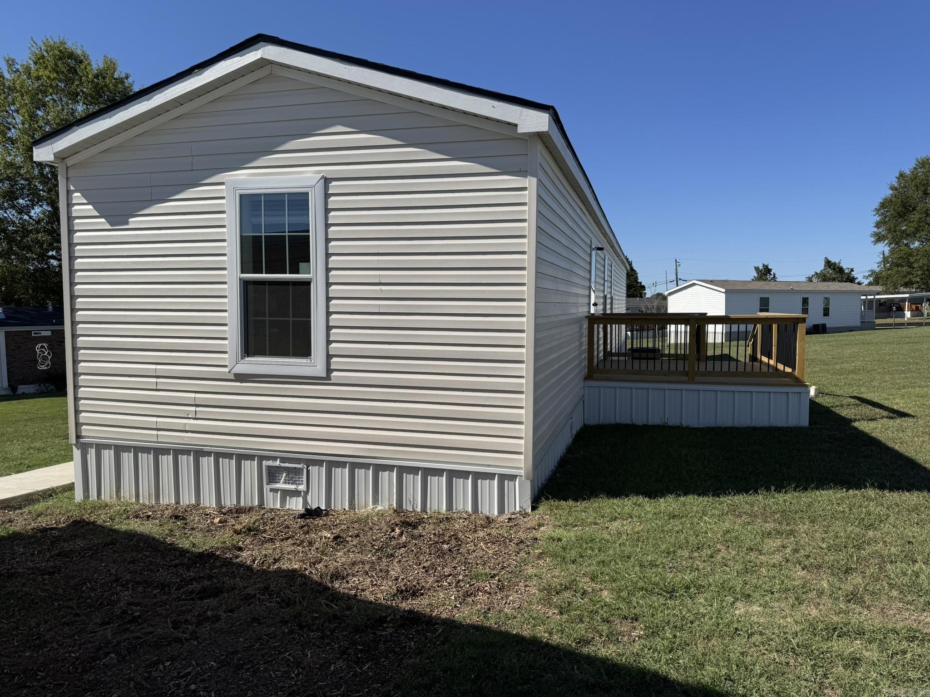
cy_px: 348
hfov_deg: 71.6
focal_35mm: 24
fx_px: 645
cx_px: 465
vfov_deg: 56.8
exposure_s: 1/7092
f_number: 1.78
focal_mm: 6.76
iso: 80
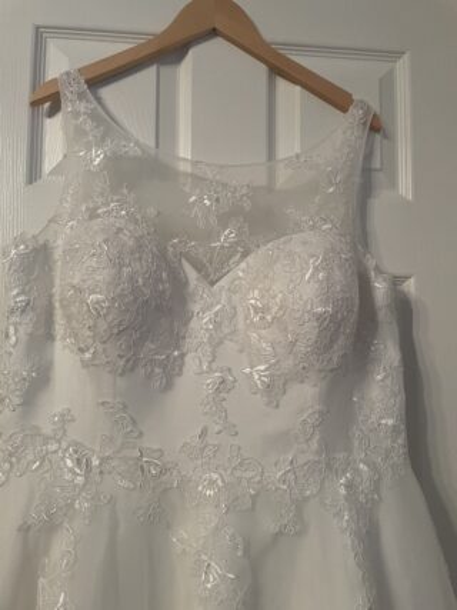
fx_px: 458
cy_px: 305
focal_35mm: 26
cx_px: 228
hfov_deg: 53.0
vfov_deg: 67.3
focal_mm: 4.2
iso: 200
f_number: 1.6
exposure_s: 1/50
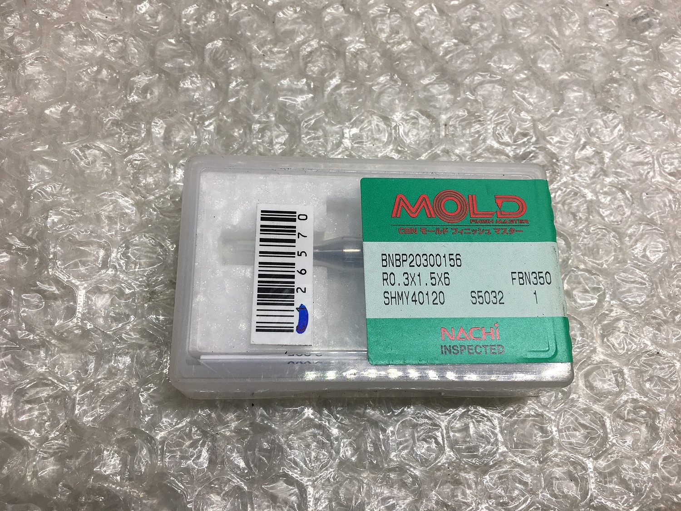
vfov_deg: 48.2
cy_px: 256
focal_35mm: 29
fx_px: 571
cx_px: 340
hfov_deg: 61.7
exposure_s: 1/120
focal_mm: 4.15
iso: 32
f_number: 2.2
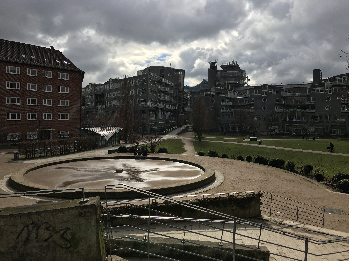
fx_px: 292
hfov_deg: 61.7
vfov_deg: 48.2
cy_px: 130
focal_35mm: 29
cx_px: 174
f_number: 2.2
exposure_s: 1/2331
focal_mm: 4.15
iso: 25
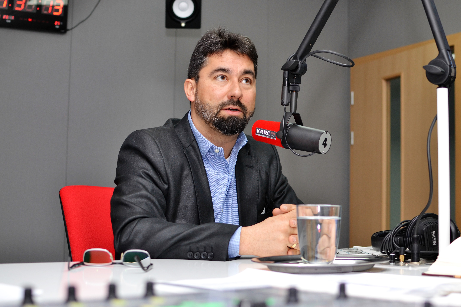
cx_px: 230
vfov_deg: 25.7
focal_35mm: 52
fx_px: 672
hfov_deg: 37.9
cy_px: 154
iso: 400
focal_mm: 35
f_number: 2.8
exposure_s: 1/200
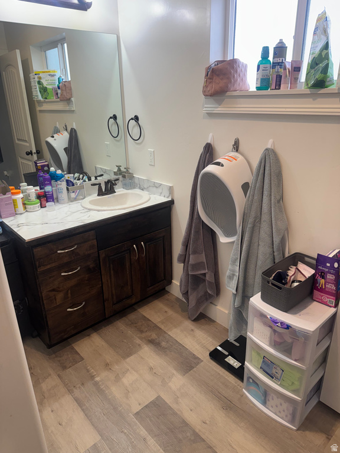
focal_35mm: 24
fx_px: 314
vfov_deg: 71.6
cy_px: 226
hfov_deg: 56.8
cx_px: 170
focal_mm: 6.76
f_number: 1.78
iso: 100
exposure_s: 1/120
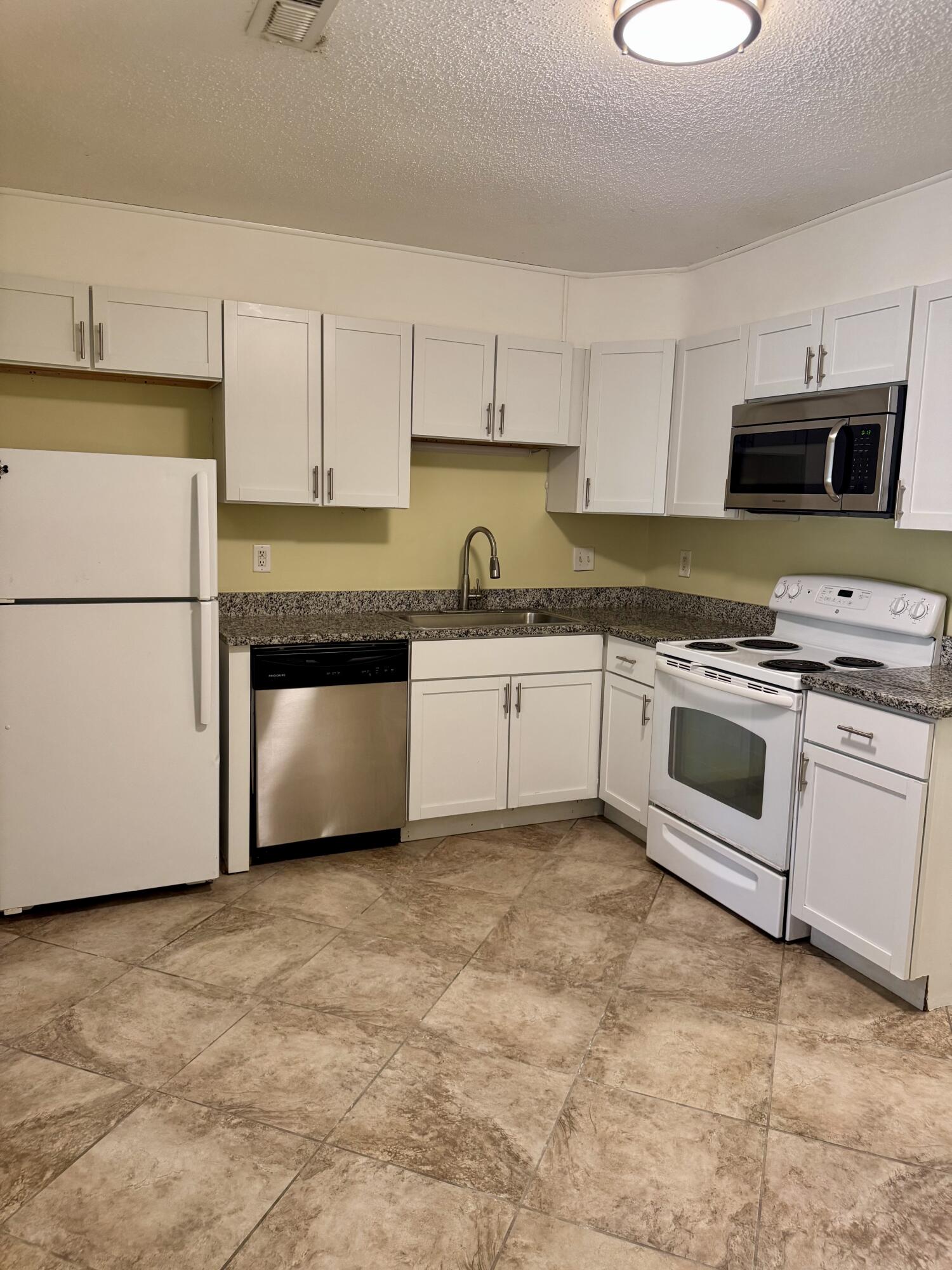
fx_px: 880
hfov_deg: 56.8
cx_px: 476
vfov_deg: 71.6
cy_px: 635
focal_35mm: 24
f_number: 1.78
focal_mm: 6.76
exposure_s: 1/60
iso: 250
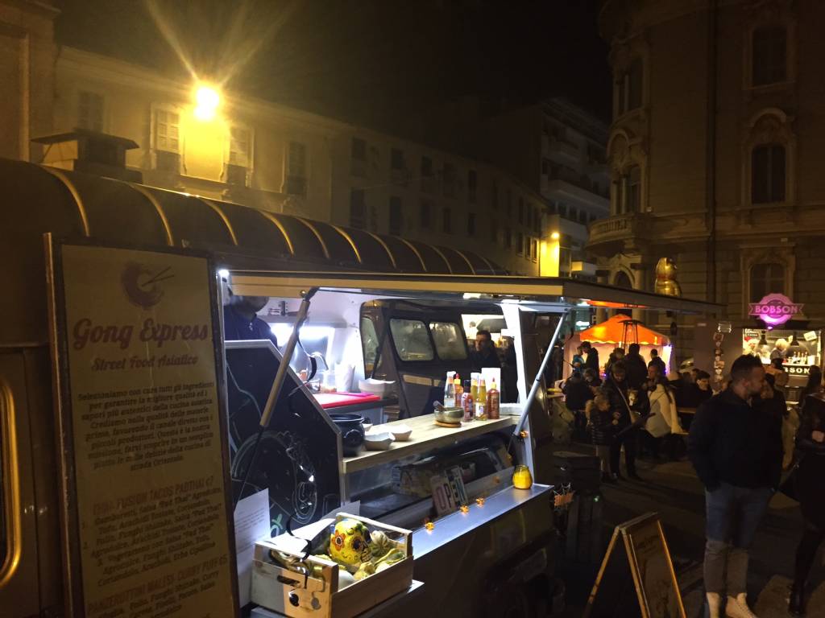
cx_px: 412
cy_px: 309
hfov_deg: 61.7
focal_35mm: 29
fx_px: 691
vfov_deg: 48.2
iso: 250
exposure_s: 1/17
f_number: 2.2
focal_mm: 4.15
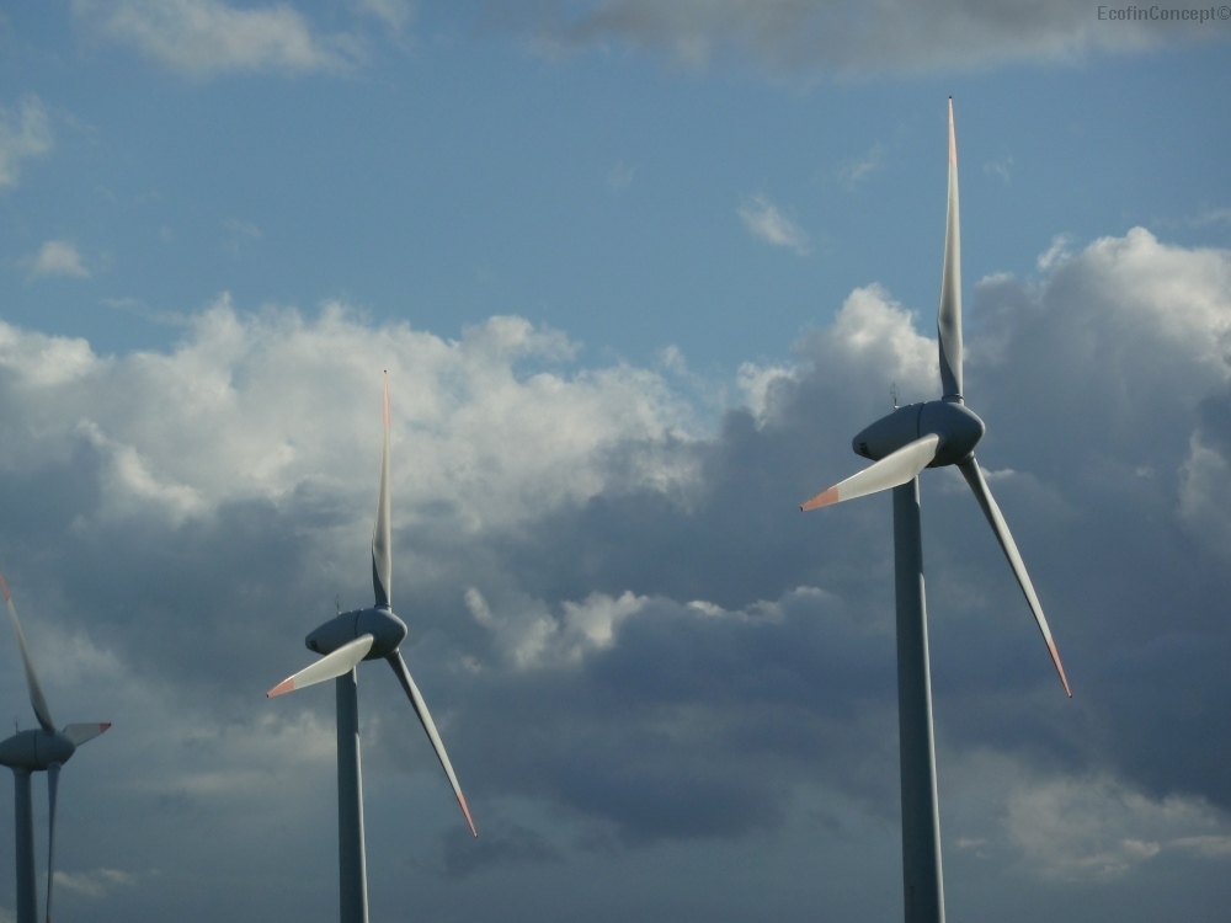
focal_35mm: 260
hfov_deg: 7.6
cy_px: 462
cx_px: 616
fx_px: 9246
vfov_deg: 5.7
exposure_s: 1/800
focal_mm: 42.6
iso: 80
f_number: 5.6
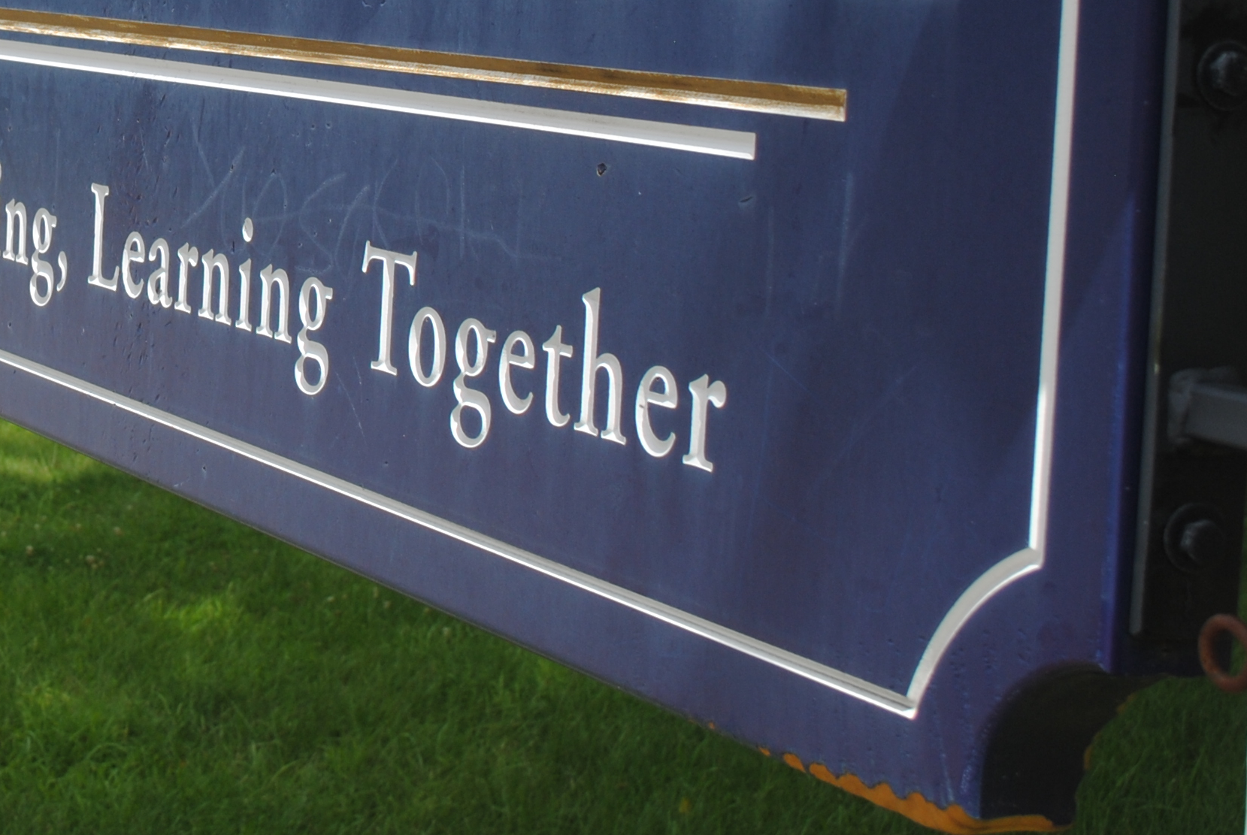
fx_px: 3399
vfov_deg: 13.8
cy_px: -30
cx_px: -144
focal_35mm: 98
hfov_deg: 19.8
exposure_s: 1/250
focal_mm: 28
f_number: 8
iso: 100
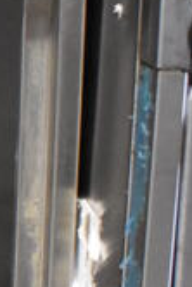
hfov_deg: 7.3
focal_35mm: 173
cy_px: 350
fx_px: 1379
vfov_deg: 11.6
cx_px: -323
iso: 4000
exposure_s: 1/125
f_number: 3.8
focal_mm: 21
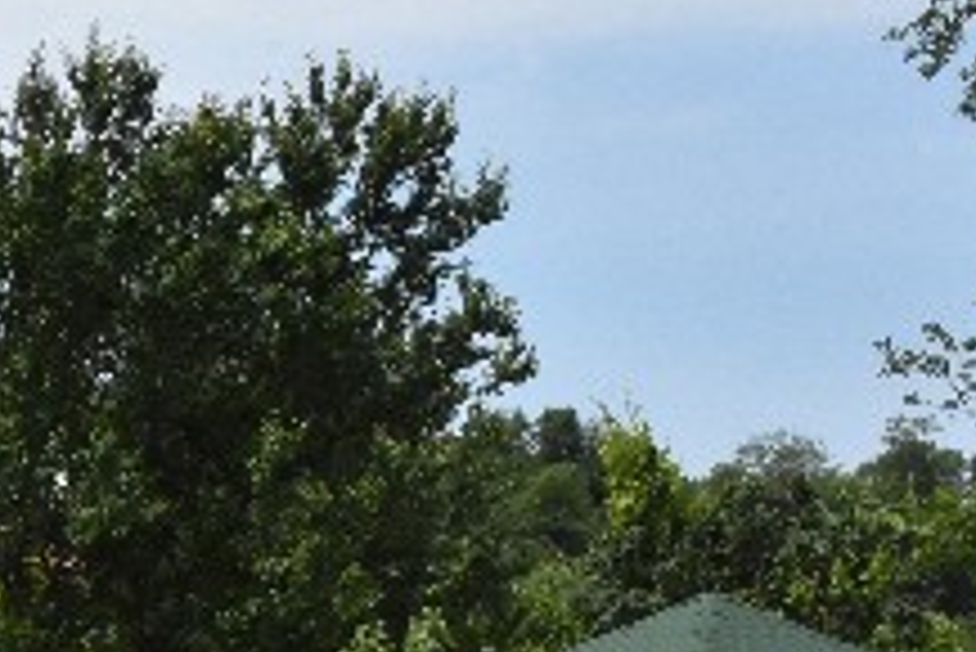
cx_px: -256
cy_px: 870
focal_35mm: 139
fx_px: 3771
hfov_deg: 14.2
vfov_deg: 9.7
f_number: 16
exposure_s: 1/1000
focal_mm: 30
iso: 2000
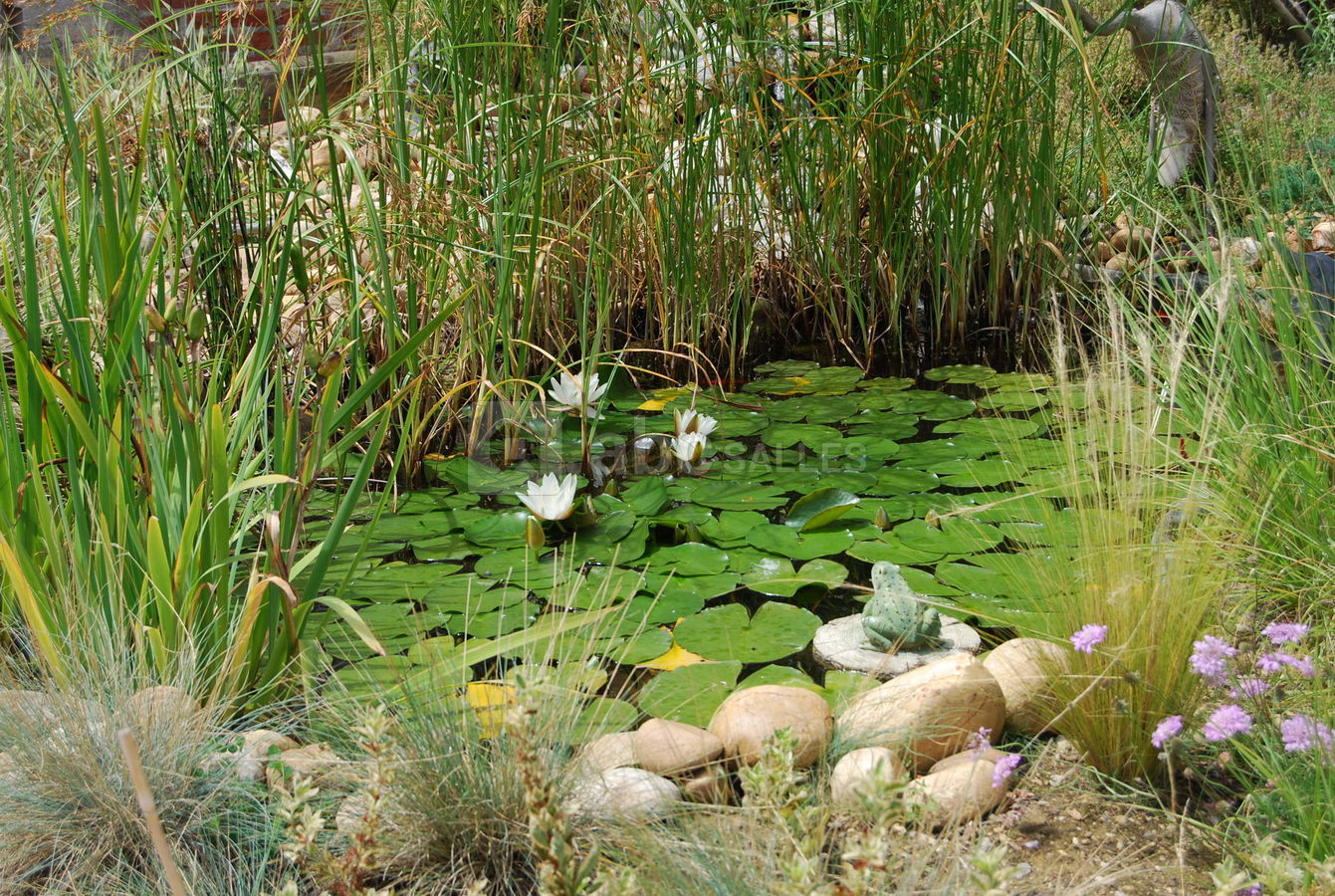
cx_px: 668
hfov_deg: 29.2
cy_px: 448
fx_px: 2564
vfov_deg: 19.8
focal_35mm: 69
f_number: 8
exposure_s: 1/125
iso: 100
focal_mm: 46
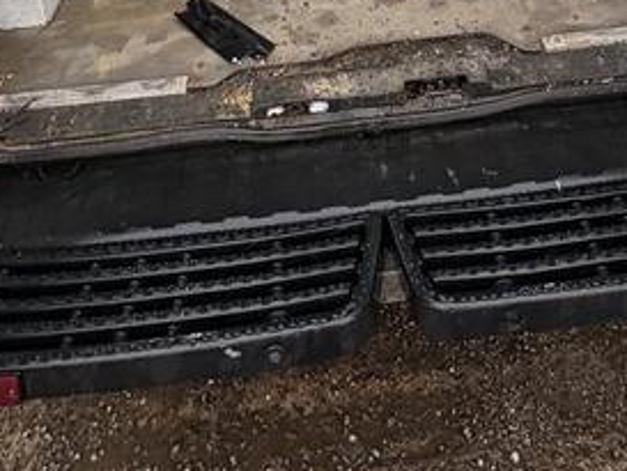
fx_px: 834
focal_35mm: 46
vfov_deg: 23.2
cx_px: 388
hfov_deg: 41.0
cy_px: -292
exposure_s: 1/99
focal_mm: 2.22
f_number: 2.2
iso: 125
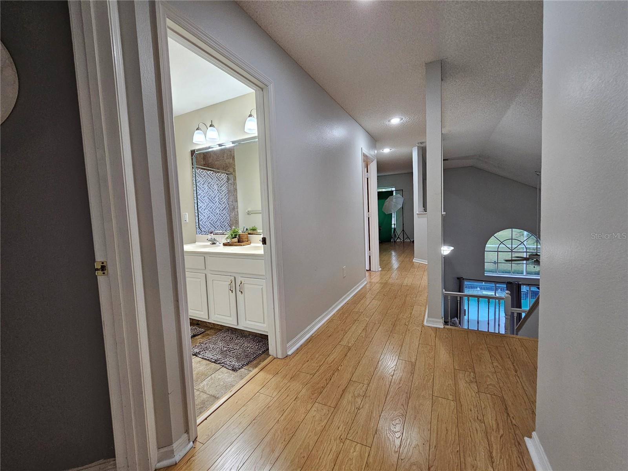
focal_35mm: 13
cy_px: 236
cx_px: 314
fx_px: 236
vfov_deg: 89.9
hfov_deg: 106.2
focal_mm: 2.2
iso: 250
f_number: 2.2
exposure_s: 1/60
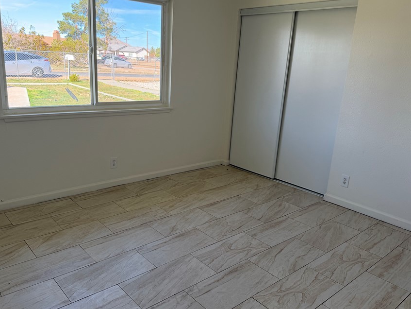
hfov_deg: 61.6
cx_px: 191
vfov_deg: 48.3
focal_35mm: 29
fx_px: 344
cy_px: 155
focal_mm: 6.76
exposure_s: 1/205
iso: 80
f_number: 1.78
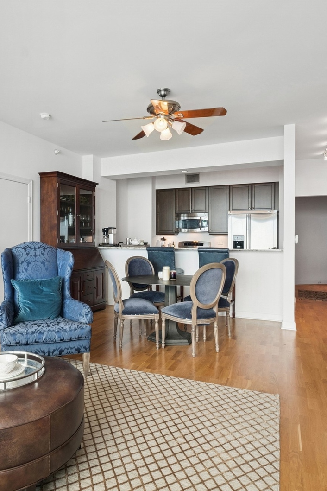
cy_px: 244
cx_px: 95
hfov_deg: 53.4
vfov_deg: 76.1
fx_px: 313
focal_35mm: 23
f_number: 11
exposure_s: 1/5
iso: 200
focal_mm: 10
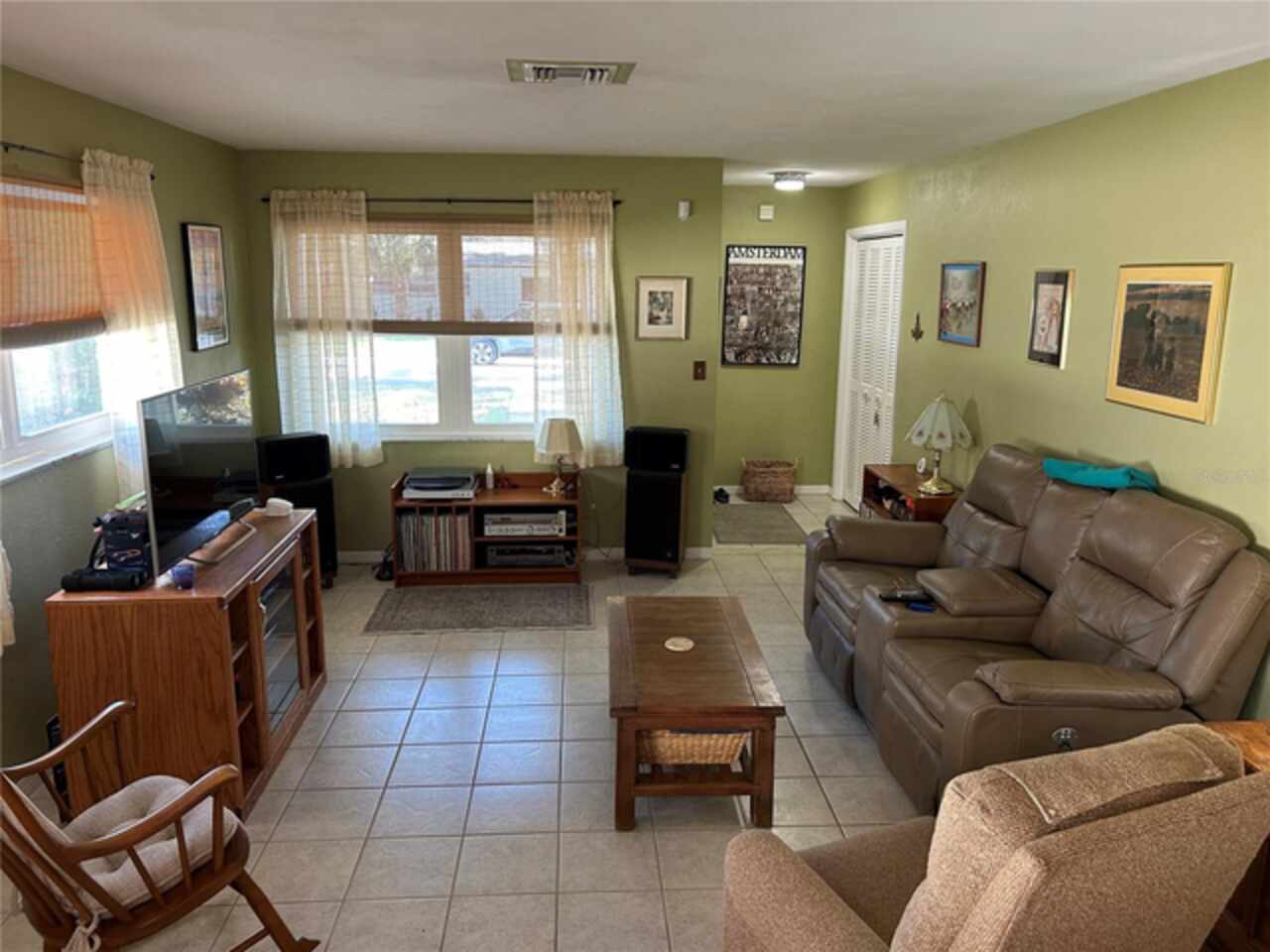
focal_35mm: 26
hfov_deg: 67.3
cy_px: 476
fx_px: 954
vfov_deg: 53.1
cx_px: 635
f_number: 1.5
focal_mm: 5.7
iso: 160
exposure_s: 1/60
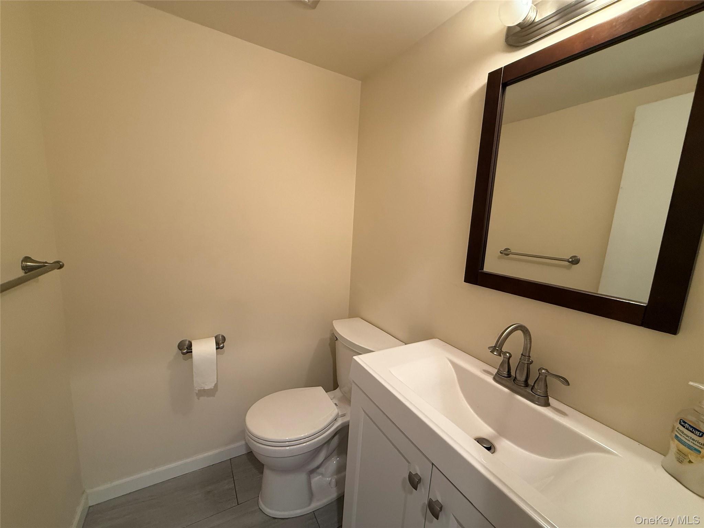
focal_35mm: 14
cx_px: 352
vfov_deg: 85.7
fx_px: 285
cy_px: 264
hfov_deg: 102.1
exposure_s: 1/60
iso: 250
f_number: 2.2
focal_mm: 2.22
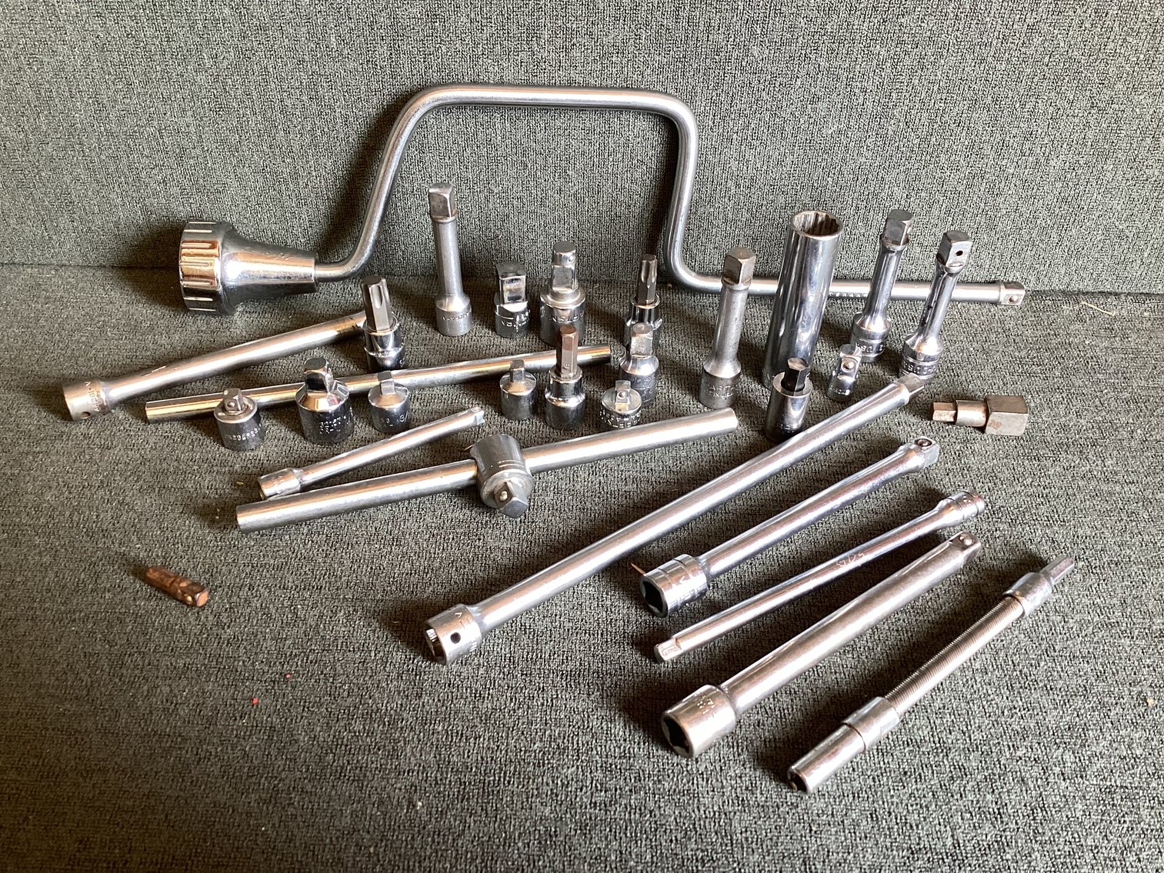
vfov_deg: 45.4
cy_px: 436
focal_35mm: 31
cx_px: 582
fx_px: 1042
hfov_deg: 58.3
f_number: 2.4
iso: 80
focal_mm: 3.3
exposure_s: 1/50
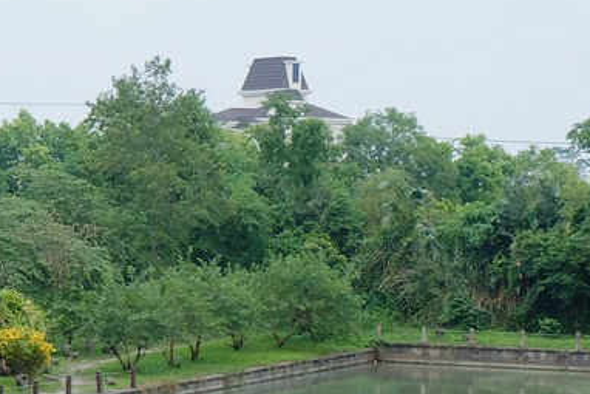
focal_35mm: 123
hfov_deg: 16.1
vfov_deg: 11.1
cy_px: 294
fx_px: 2016
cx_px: -71
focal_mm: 31.5
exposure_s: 1/350
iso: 800
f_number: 5.6
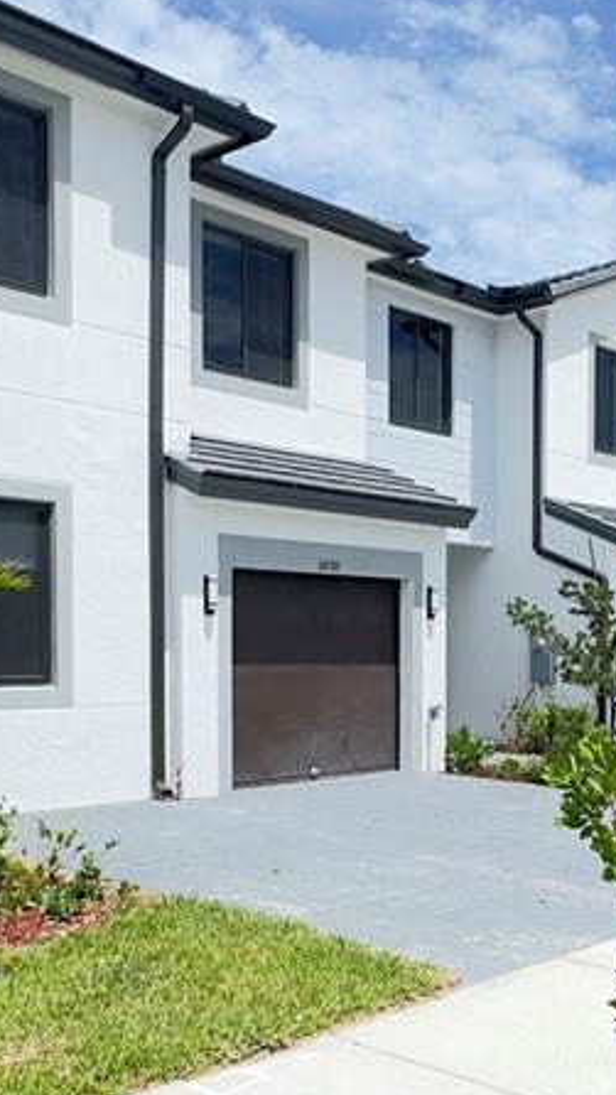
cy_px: 692
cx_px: 498
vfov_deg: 48.9
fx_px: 1190
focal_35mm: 41
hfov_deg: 28.4
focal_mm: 2.22
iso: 40
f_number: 2.2
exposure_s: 1/1020
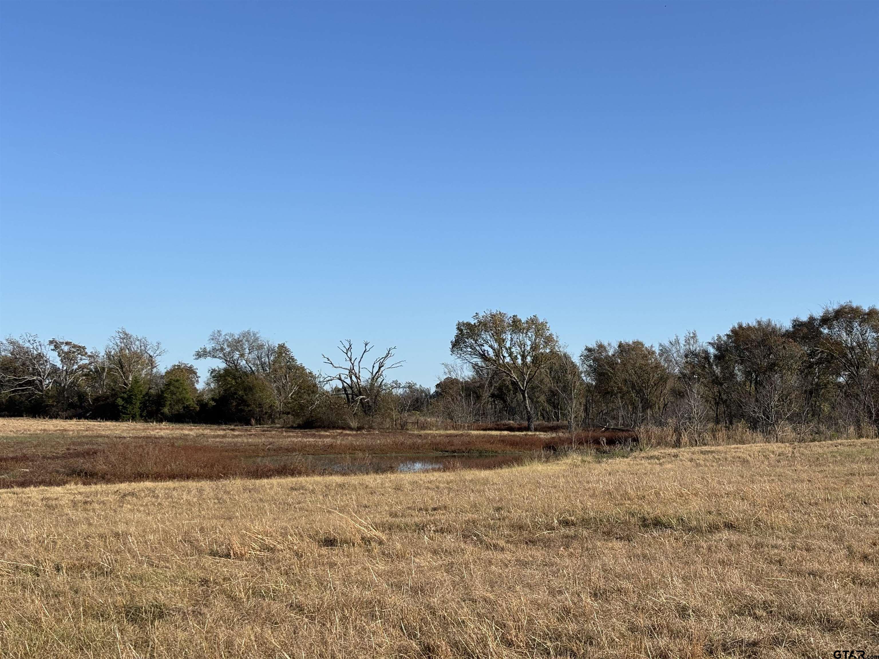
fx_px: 1320
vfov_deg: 28.0
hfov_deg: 36.8
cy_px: 330
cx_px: 440
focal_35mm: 52
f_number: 1.6
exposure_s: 1/2710
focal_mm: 5.96
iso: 40
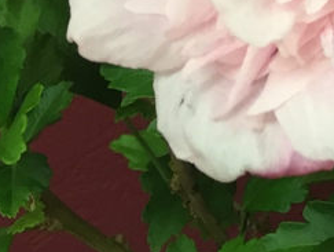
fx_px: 1179
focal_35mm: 122
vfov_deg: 11.4
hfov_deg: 14.0
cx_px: 632
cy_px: -196
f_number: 2.2
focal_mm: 4.15
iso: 80
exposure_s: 1/30
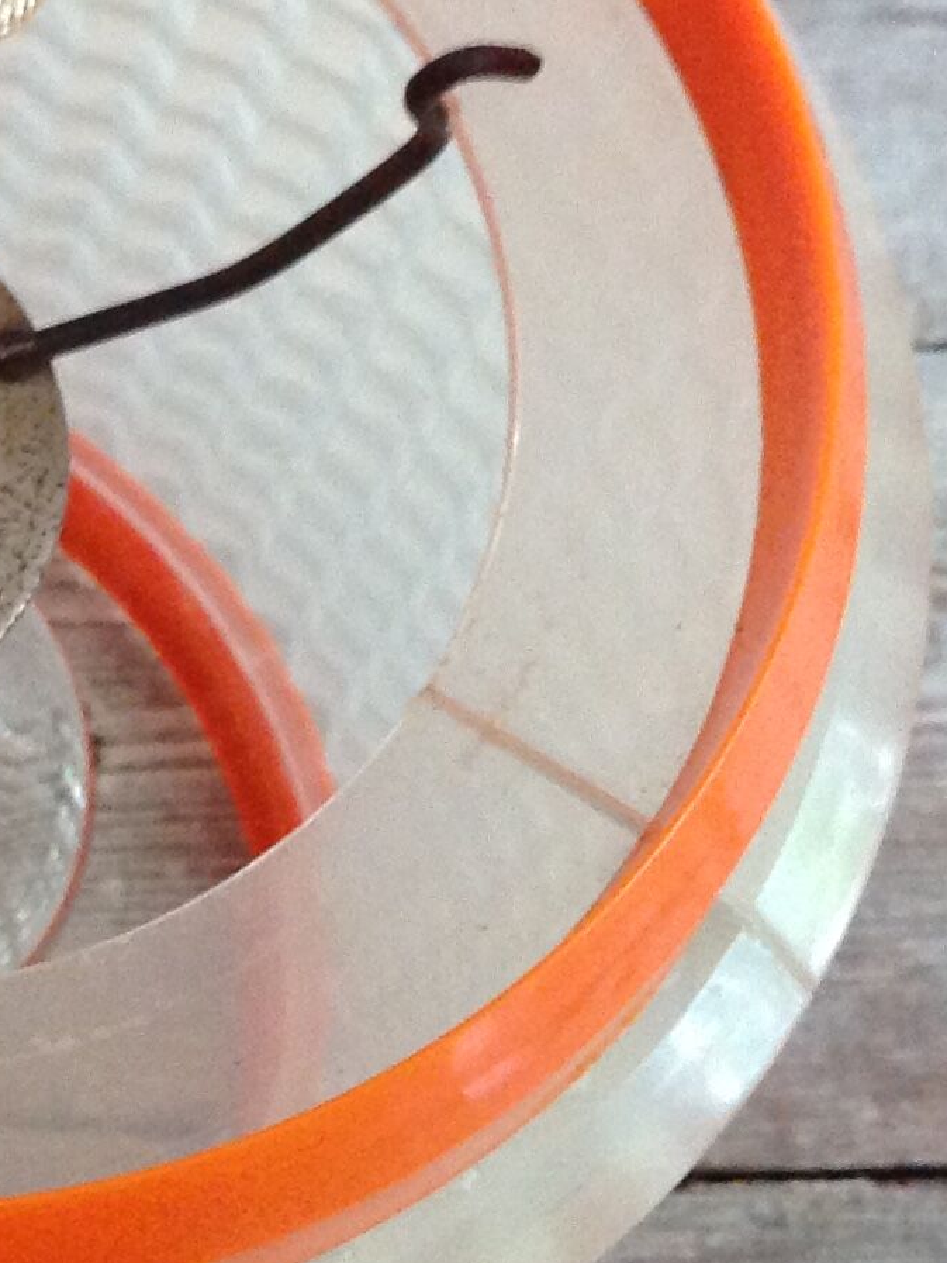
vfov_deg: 19.3
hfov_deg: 14.0
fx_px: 3683
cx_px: -355
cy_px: 258
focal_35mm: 101
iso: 250
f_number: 2.4
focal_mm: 4.28
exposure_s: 1/15
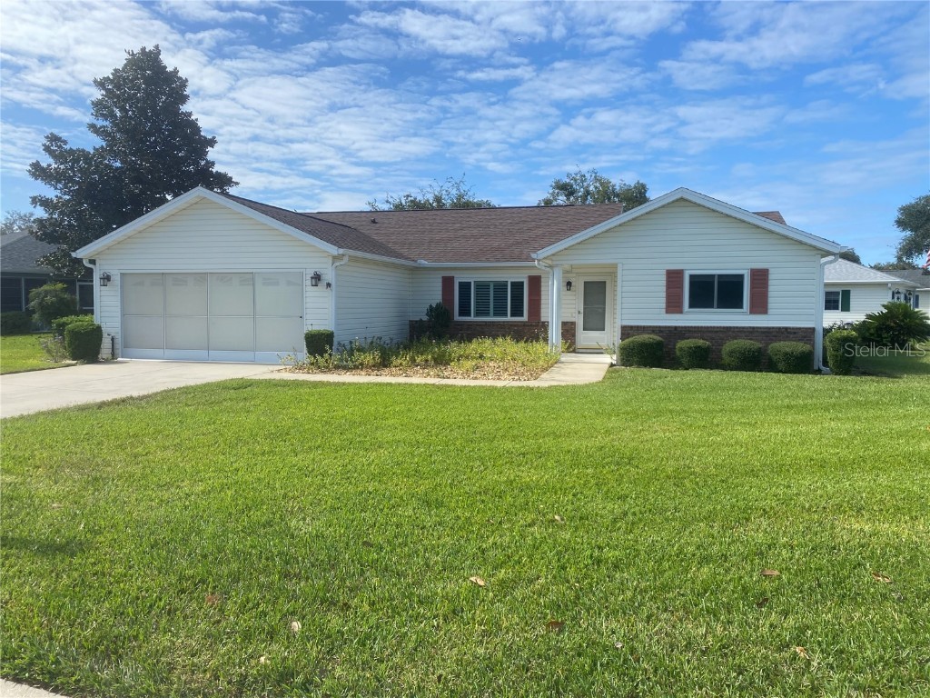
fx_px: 699
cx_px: 465
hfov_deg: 67.3
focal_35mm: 26
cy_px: 349
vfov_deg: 53.1
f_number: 1.8
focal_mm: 4.25
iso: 32
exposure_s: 1/2358
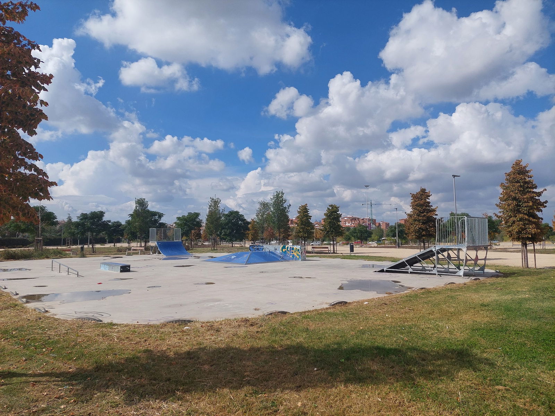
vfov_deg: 54.9
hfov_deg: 69.4
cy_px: 208
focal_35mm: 25
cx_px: 278
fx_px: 401
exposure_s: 1/3399
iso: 40
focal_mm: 5.23
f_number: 1.8
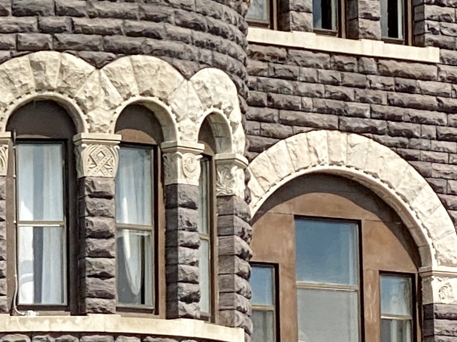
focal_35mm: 270
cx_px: -158
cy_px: 198
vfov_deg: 5.5
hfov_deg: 7.3
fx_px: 3563
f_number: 2
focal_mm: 6
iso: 20
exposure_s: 1/1546
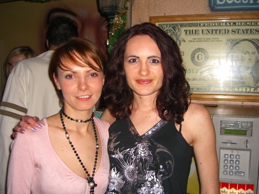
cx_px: 130
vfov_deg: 37.7
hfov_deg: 49.0
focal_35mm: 38
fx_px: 284
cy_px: 97
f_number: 2.8
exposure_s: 1/60
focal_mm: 7.9
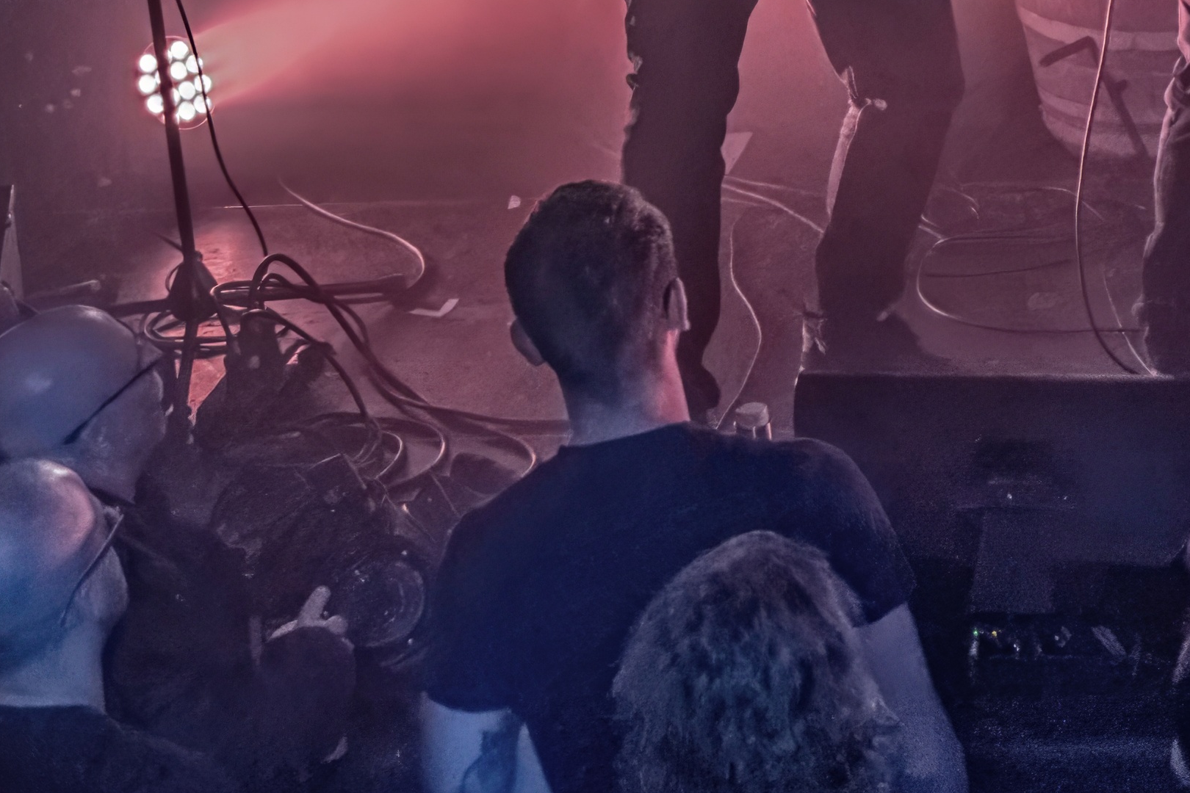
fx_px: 5454
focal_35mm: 165
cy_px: -500
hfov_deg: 12.4
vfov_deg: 8.1
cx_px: 1063
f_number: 3.2
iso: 1600
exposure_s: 1/60
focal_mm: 32
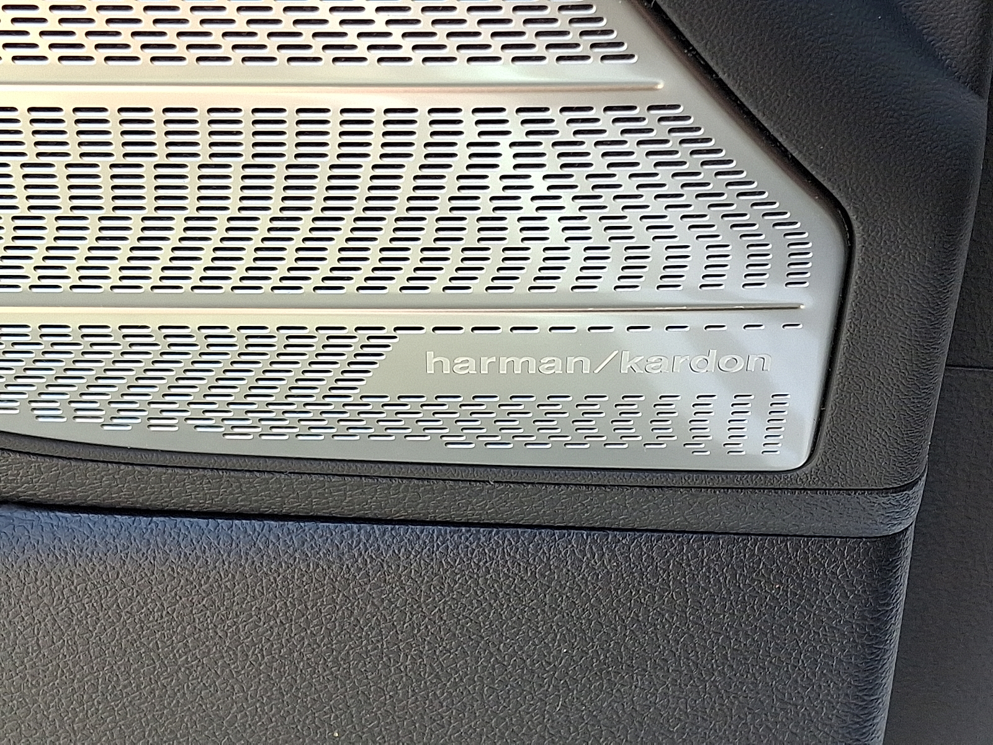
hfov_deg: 69.4
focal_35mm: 25
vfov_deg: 54.9
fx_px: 717
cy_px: 372
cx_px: 496
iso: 25
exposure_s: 1/128
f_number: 1.8
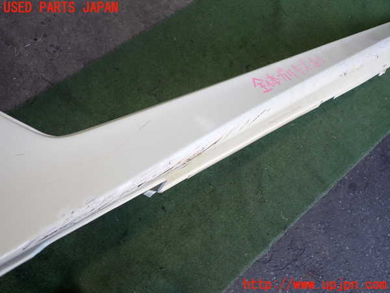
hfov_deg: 60.0
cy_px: 146
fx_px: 338
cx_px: 195
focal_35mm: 30
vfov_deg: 46.8
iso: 200
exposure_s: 1/125
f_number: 2.3
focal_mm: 5.4
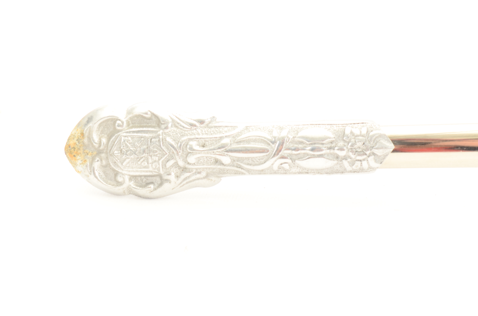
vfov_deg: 16.5
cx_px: 239
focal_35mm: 82
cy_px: 158
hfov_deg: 24.7
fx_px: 1093
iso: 320
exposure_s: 1/80
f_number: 10
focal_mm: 55
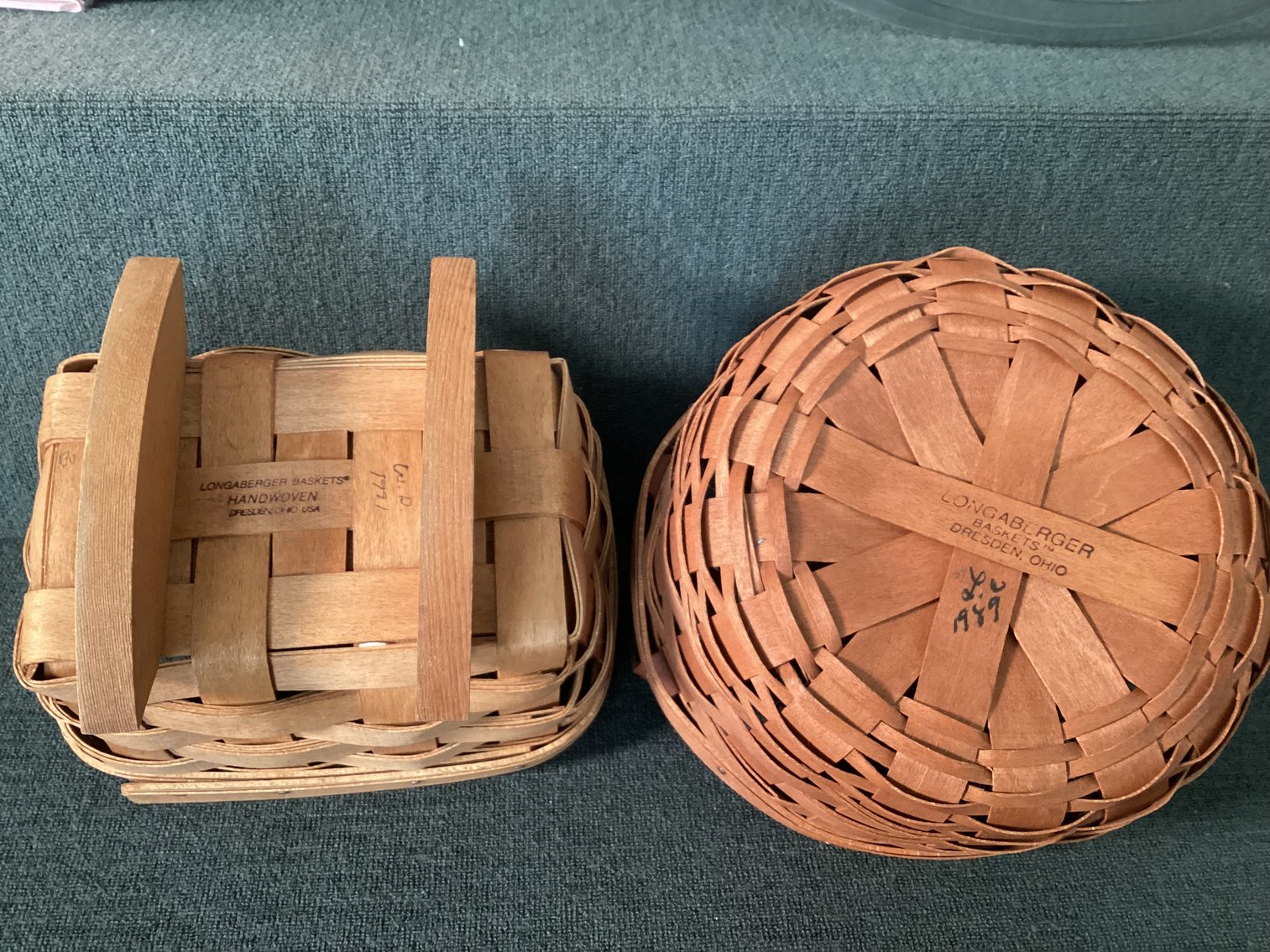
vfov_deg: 45.4
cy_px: 476
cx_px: 635
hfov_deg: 58.3
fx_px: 1137
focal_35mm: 31
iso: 320
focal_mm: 3.3
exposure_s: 1/40
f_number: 2.4
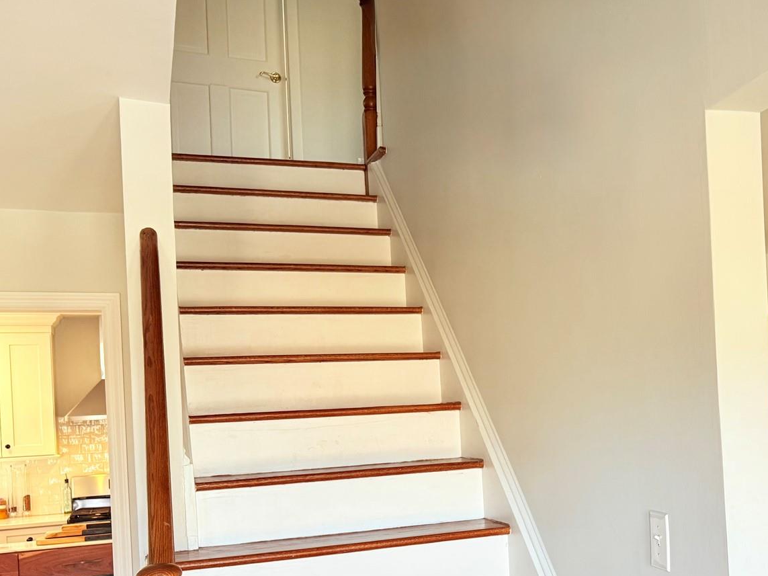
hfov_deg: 41.8
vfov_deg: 33.2
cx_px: 623
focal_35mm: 43
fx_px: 954
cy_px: 397
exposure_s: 1/120
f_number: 1.78
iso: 200
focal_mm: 6.76
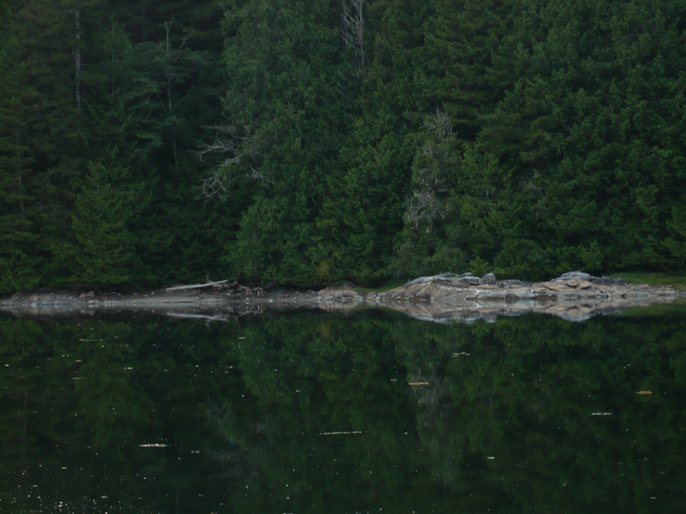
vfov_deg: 14.1
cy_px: 257
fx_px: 2081
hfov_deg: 18.7
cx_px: 343
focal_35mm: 105
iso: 100
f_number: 5
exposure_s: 1/13
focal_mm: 17.4
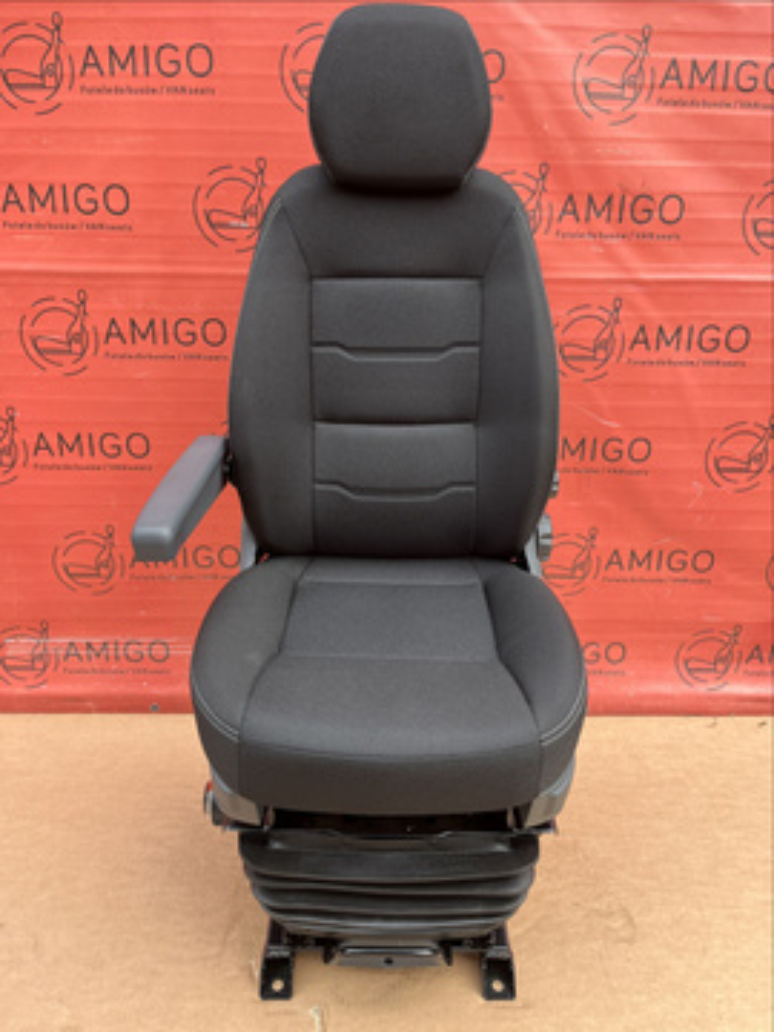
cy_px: 516
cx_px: 387
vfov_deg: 67.3
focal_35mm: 26
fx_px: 775
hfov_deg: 53.1
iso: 64
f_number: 1.6
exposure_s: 1/121
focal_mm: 5.1
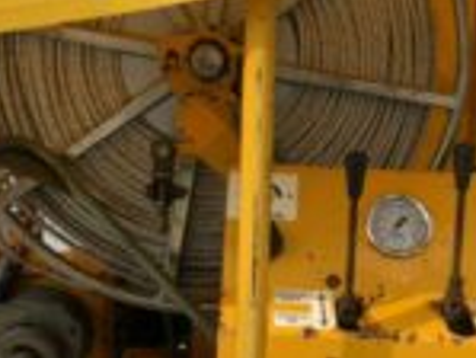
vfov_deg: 21.0
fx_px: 963
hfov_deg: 27.7
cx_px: 288
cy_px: 166
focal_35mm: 70
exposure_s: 1/869
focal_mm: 3
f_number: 1.8
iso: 16
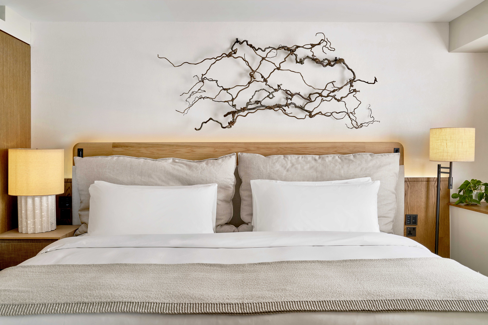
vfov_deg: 43.6
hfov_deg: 61.9
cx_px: 244
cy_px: 162
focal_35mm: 30
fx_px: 407
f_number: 11
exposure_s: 1/2
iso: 100
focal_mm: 30
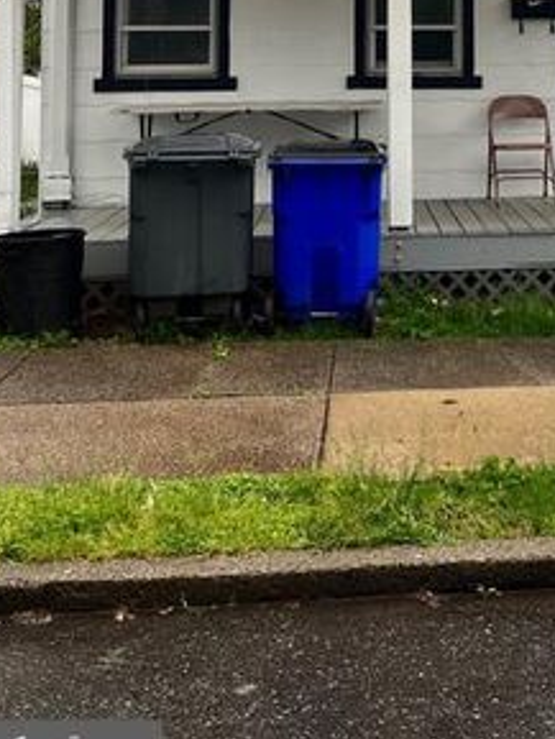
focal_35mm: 60
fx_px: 1282
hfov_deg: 23.6
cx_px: 524
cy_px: -42
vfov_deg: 29.5
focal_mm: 5.1
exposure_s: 1/412
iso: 50
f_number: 1.6
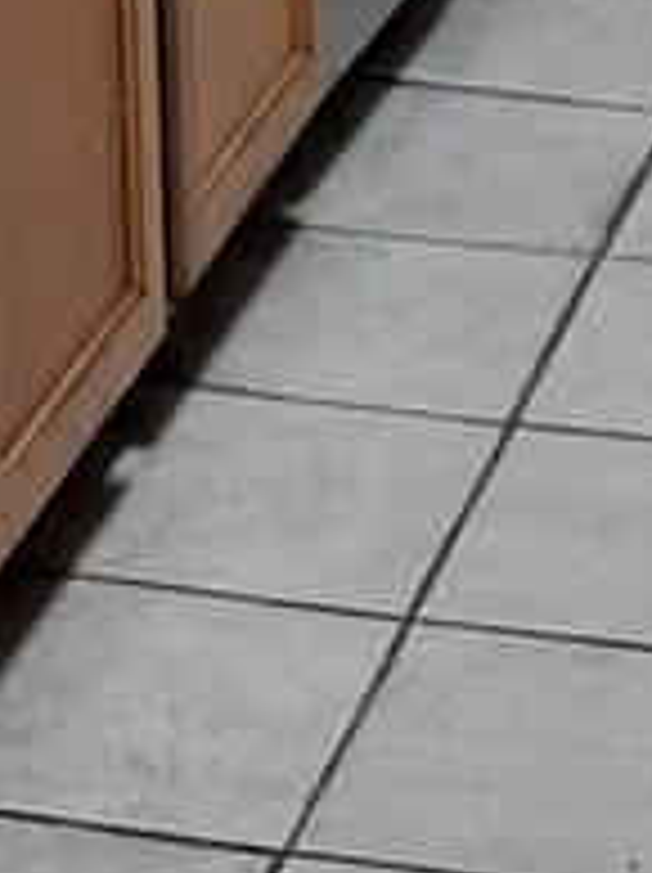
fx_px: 5386
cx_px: -184
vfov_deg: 8.6
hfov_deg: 6.9
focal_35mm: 214
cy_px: -1071
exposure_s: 1/33
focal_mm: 4
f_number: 1.8
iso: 320
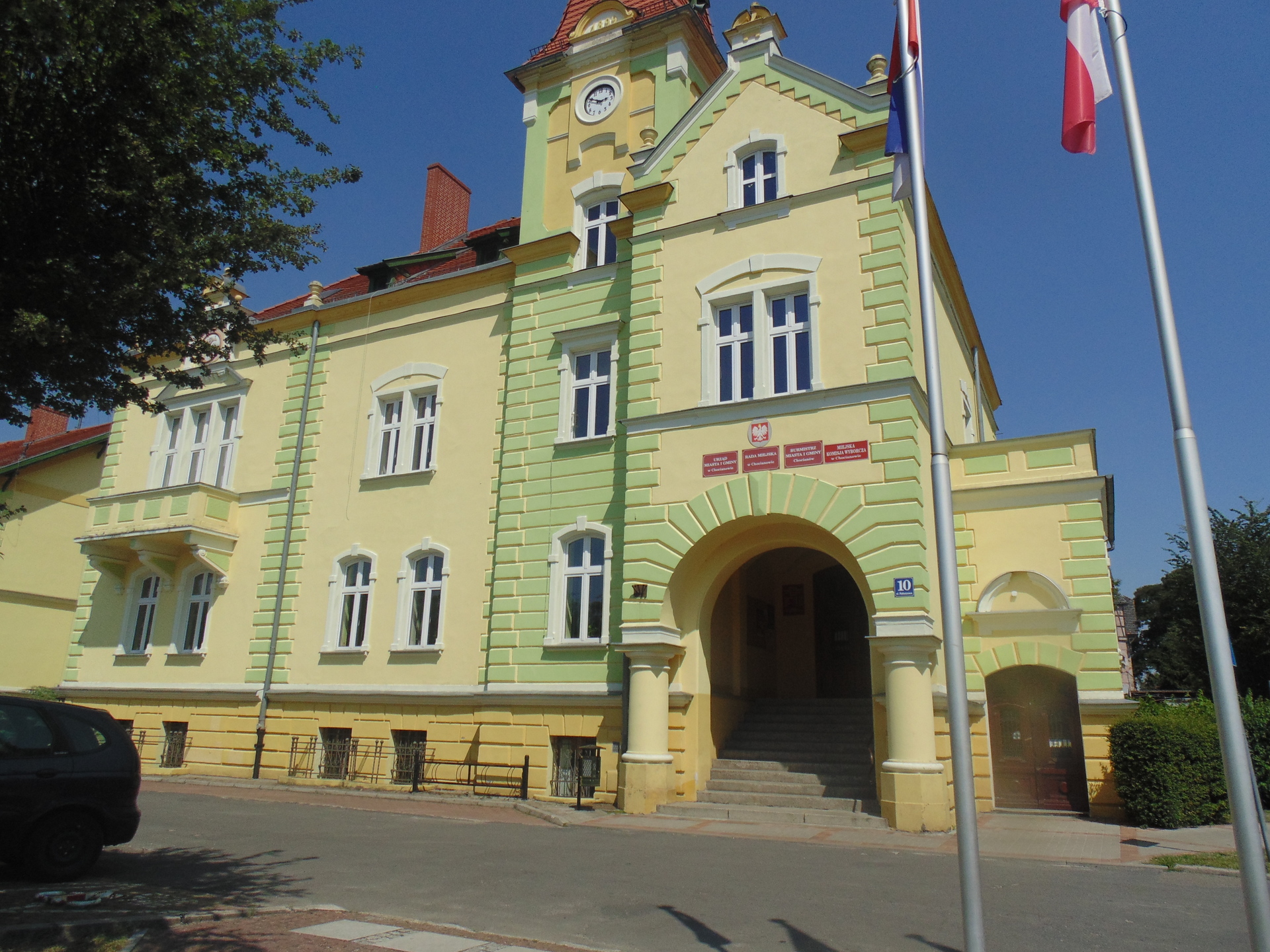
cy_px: 476
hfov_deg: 71.6
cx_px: 635
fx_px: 881
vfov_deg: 56.8
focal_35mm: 24
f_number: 9.7
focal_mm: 4.3
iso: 80
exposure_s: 1/250
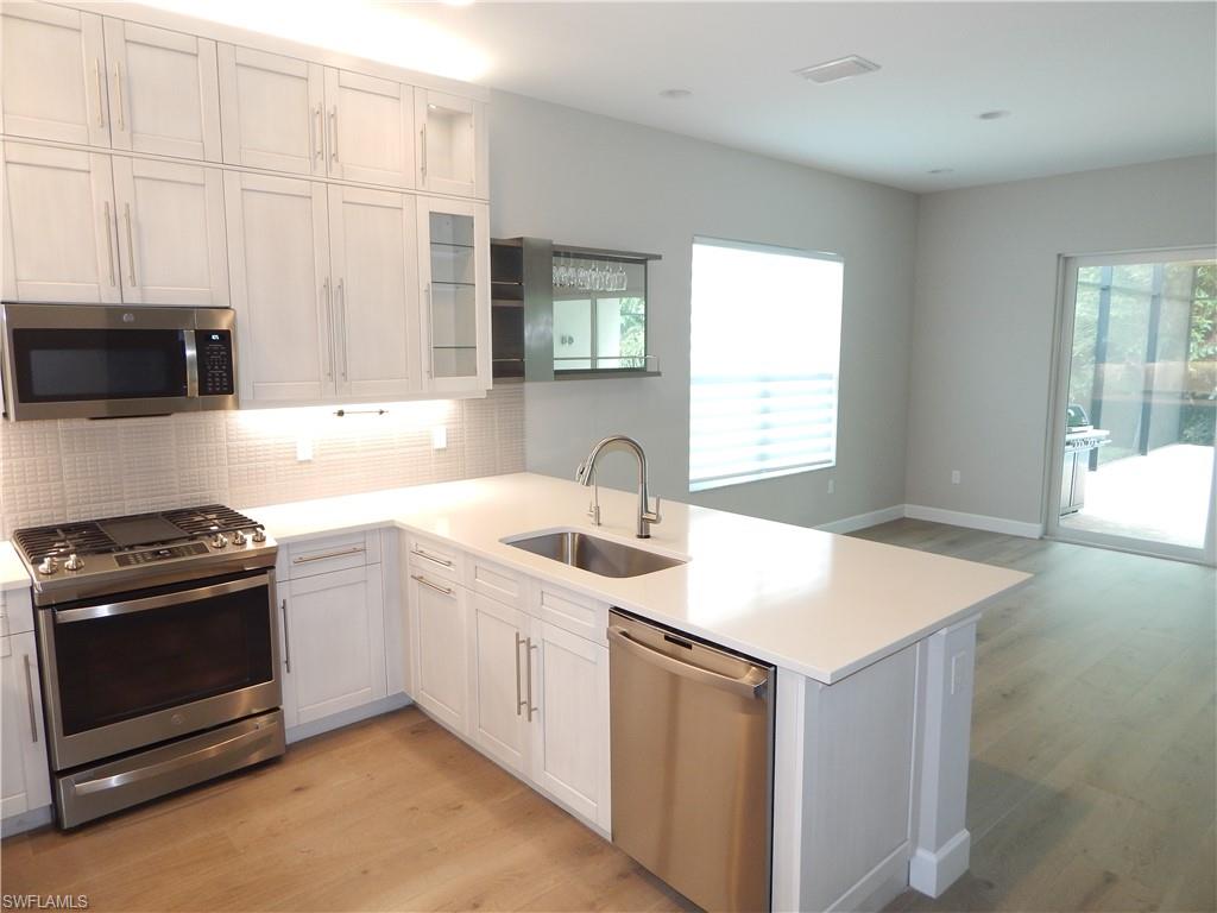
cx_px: 608
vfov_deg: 61.1
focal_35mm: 22
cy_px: 456
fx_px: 773
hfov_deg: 76.4
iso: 200
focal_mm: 4
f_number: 3
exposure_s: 1/30
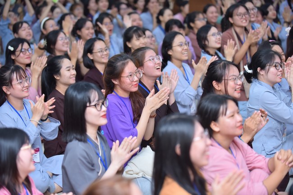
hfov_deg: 20.8
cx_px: 146
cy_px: 98
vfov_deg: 14.0
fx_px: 797
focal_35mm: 98
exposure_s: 1/200
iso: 1000
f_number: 2.8
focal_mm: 98
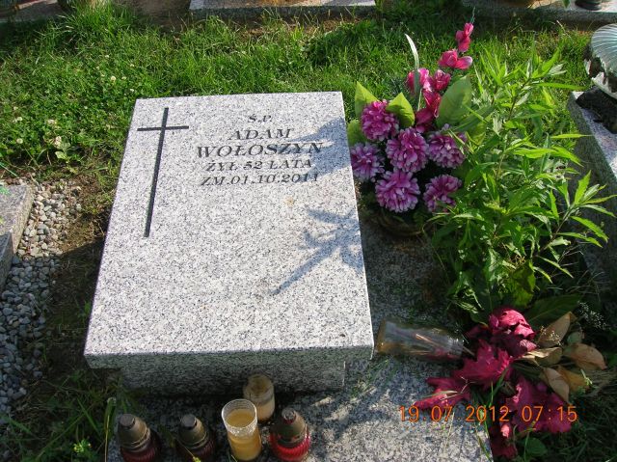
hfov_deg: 54.0
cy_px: 231
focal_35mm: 34
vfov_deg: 41.7
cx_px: 308
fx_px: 606
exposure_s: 1/217
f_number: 4.9
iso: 50
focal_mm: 5.7
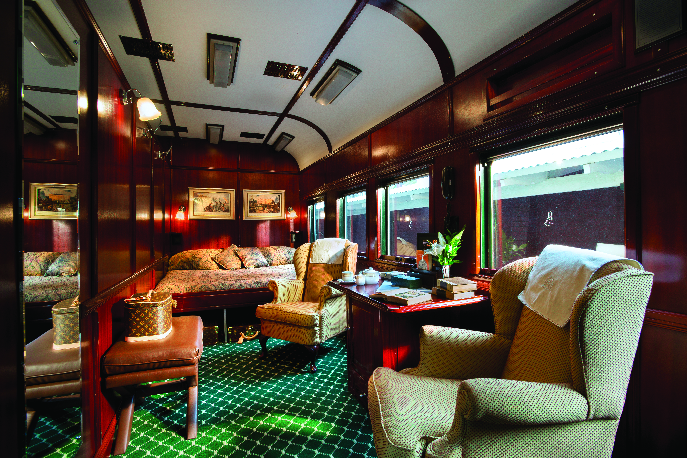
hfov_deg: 93.3
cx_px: 344
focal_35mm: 17
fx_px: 324
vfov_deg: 70.5
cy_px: 229
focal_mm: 17
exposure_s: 1/1.43
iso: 200
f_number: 11
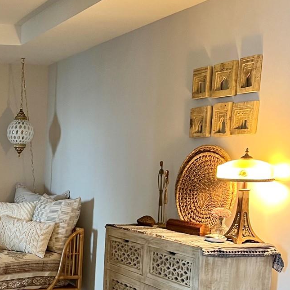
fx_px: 540
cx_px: -49
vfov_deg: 29.3
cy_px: 234
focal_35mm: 57
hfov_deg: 26.9
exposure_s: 1/60
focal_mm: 5.7
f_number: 1.5
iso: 320
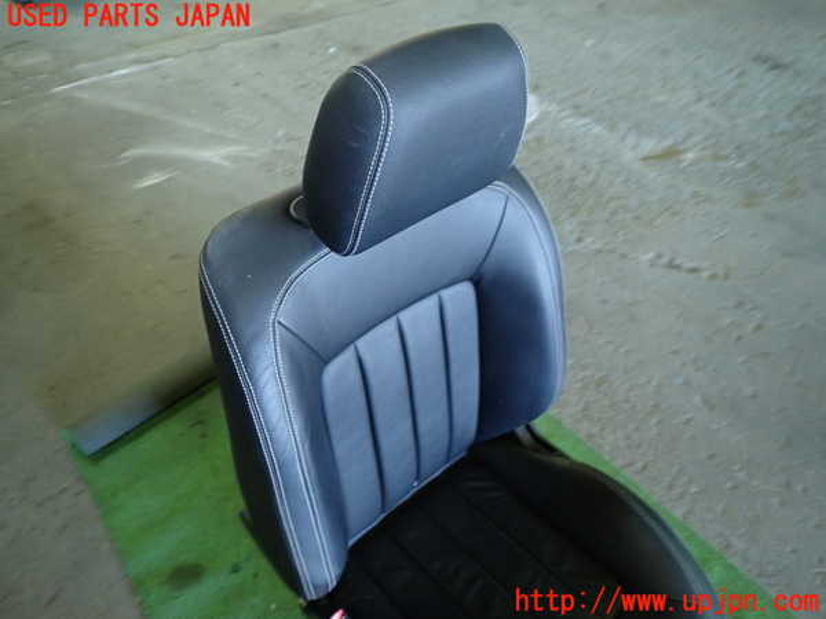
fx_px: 597
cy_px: 310
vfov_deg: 54.9
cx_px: 413
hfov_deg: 69.4
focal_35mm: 25
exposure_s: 1/30
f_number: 2
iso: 320
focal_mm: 4.5
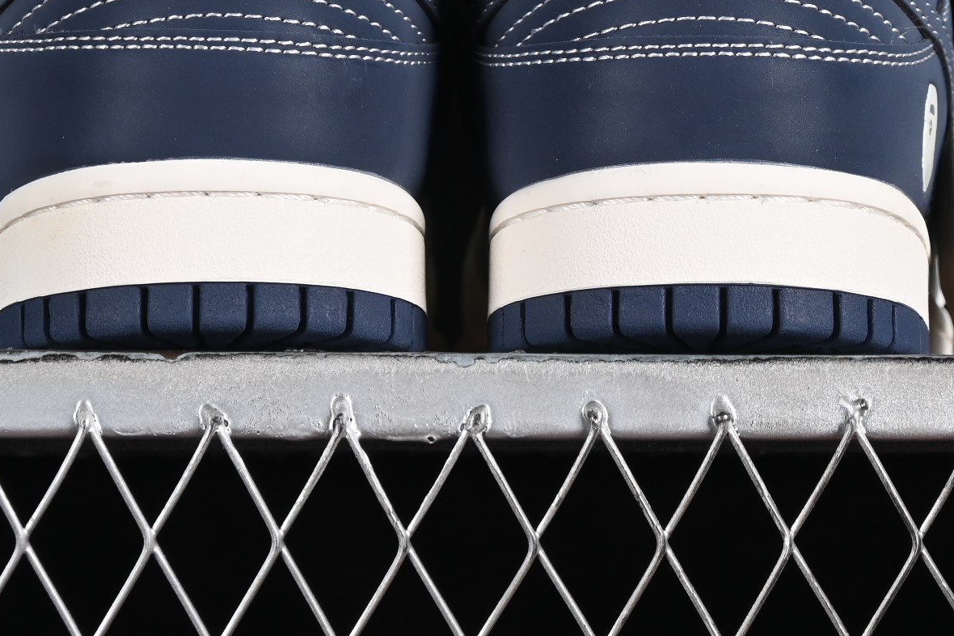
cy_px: -108
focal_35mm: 177
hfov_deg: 11.6
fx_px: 4689
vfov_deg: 7.7
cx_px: 486
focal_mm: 50
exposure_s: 1/60
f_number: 6.3
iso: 160
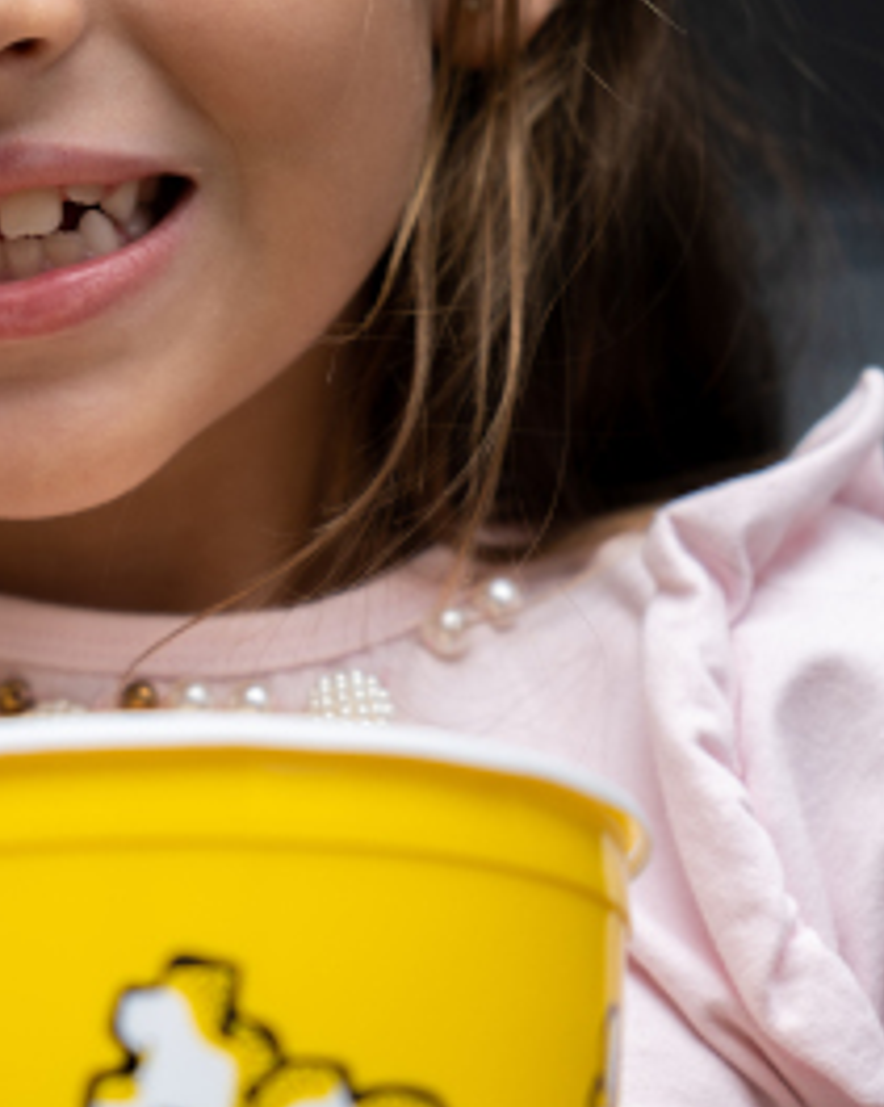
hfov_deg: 13.0
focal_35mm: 118
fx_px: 3861
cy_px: 556
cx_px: 88
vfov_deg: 16.3
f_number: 4
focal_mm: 55
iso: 160
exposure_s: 1/125
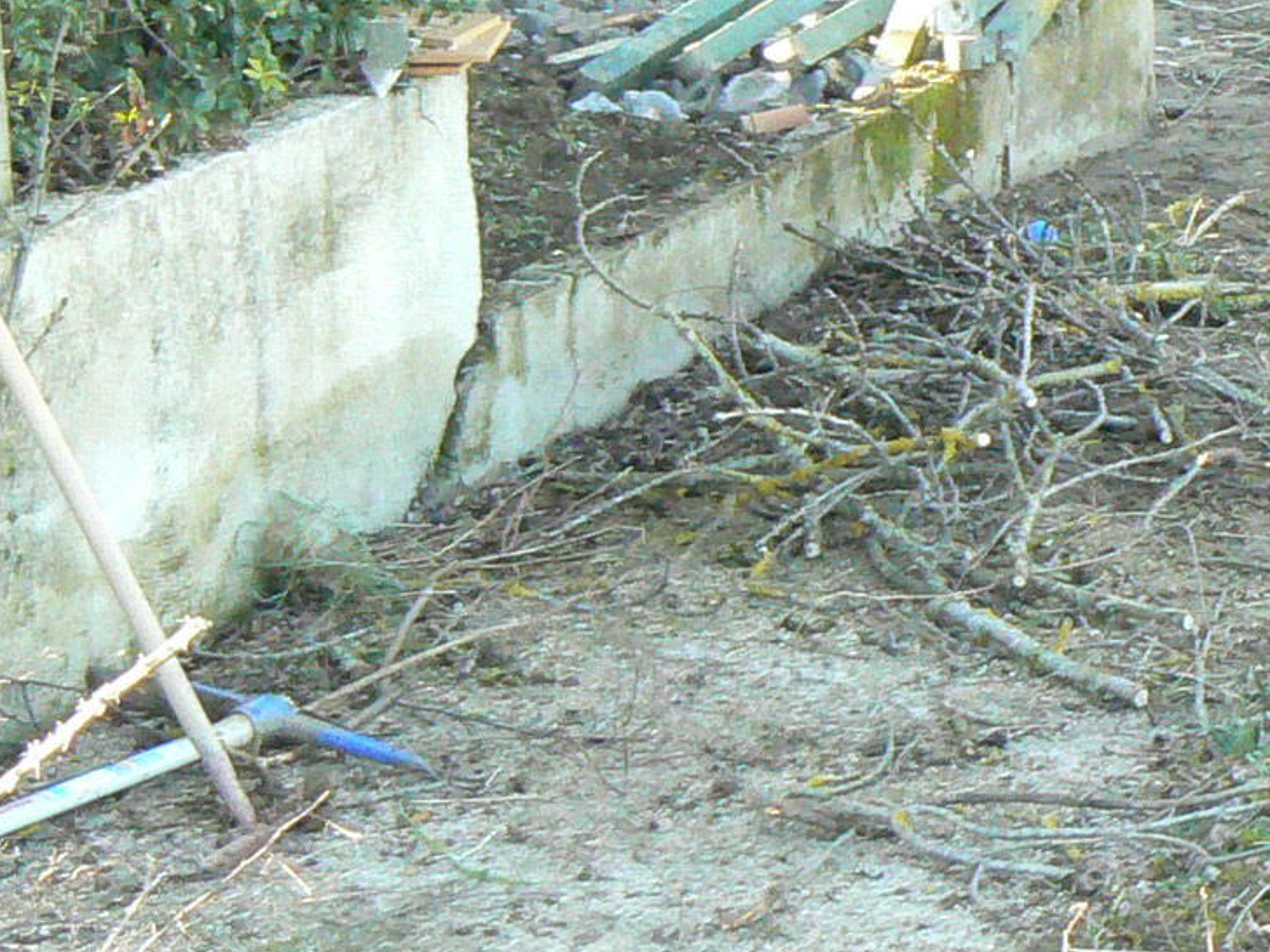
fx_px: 4182
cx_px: 1432
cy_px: 195
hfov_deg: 16.7
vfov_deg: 12.9
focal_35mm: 114
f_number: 5.6
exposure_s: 1/125
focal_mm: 6
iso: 400
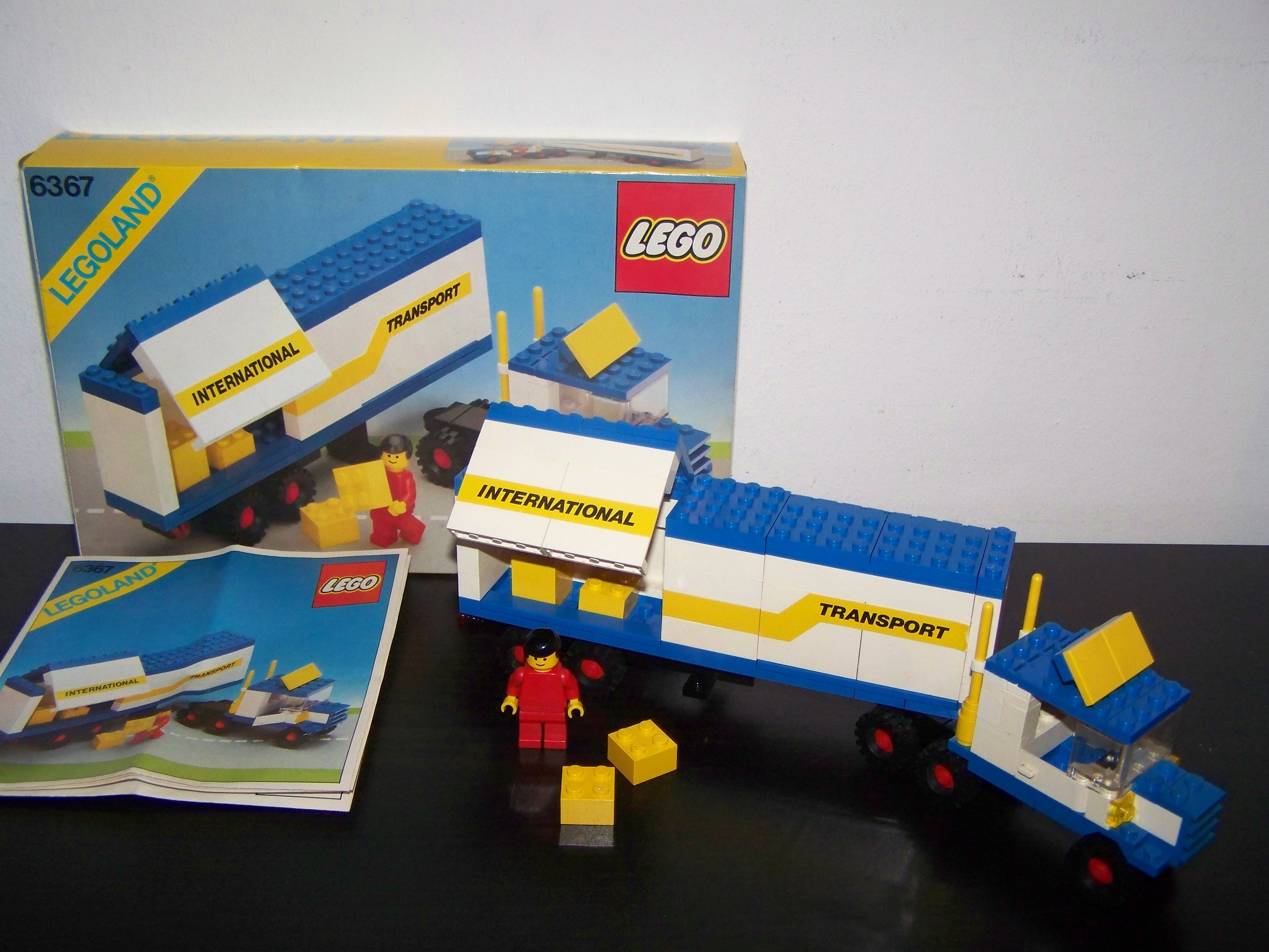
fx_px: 1393
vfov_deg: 37.7
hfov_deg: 49.0
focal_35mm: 38
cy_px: 476
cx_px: 634
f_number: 2.8
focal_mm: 6.3
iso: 200
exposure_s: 1/30
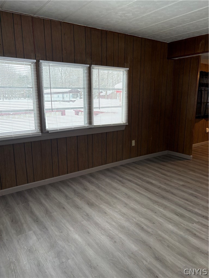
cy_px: 139
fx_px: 209
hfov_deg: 53.1
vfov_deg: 67.3
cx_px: 104
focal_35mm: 26
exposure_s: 1/165
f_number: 1.6
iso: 125
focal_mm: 5.96
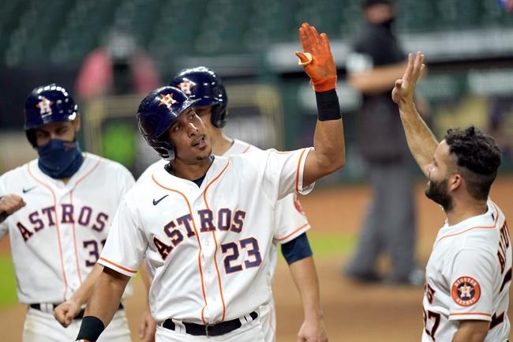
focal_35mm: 400
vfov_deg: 3.4
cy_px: 171
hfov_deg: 5.2
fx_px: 5698
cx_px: 256
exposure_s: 1/2000
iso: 3200
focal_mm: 400
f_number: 2.8
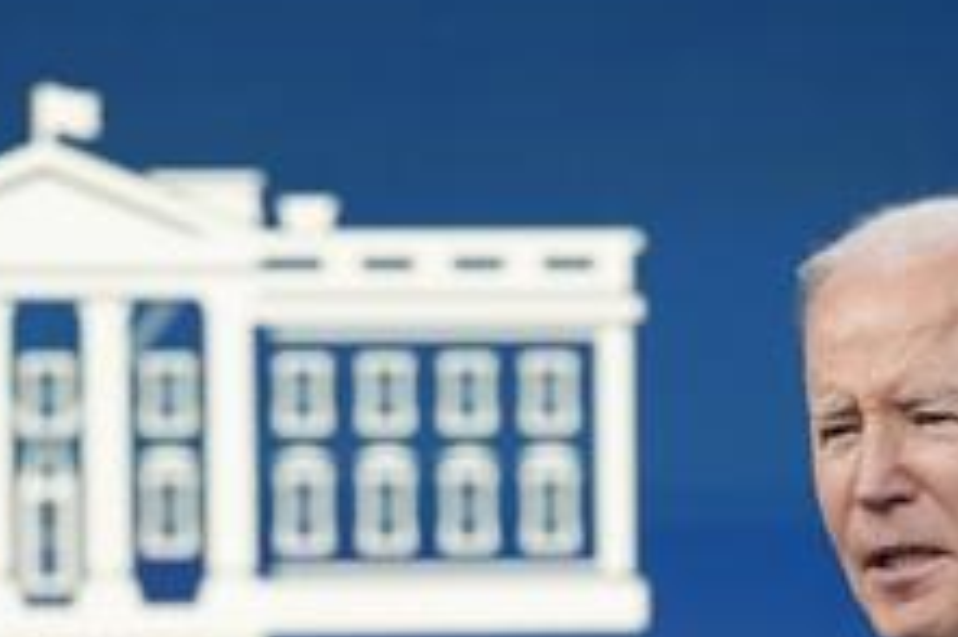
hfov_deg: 3.8
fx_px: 14545
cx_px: 581
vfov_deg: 2.5
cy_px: 916
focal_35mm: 547
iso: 2000
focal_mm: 186
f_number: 4
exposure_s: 1/160
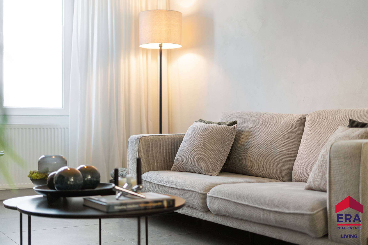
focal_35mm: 53
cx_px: 176
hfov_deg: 37.5
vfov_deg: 25.5
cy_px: 116
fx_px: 542
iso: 250
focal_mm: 50
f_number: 1.8
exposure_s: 1/125
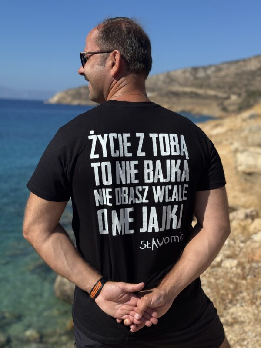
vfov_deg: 39.7
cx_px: 130
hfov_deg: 30.3
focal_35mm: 48
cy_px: 174
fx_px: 483
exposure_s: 1/7092
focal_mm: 6.76
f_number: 1.78
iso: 64
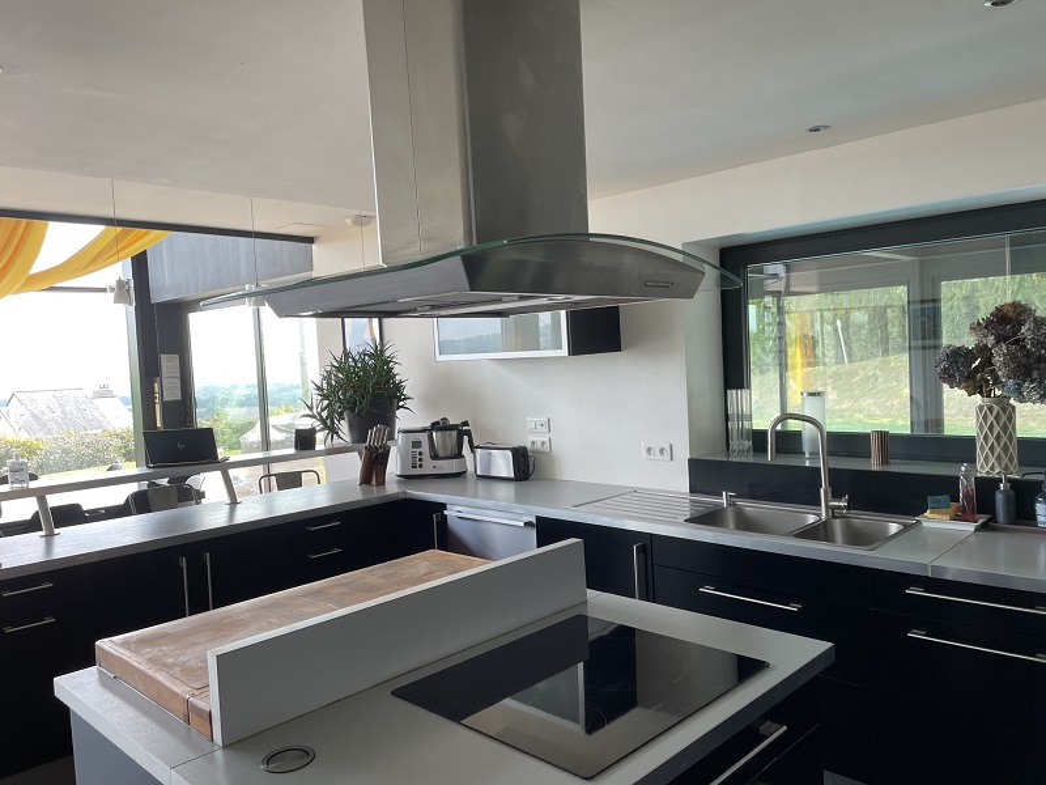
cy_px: 392
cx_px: 523
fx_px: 786
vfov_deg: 53.1
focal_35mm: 26
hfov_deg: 67.3
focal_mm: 4.2
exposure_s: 1/121
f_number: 1.6
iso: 50
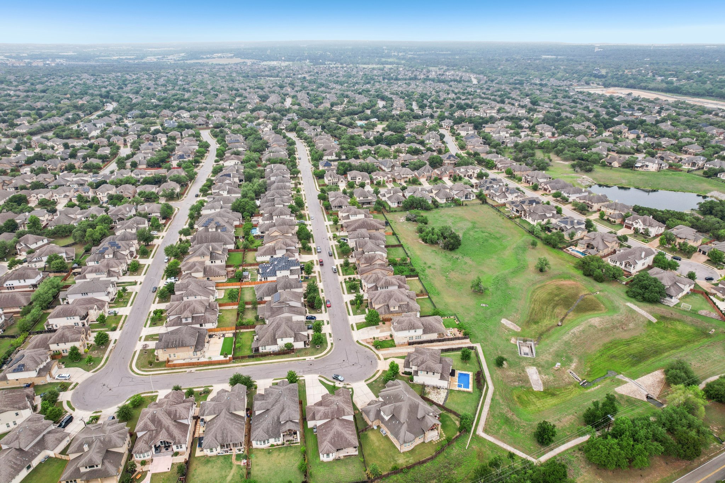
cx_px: 362
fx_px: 443
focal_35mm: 22
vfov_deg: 57.2
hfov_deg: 78.6
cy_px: 242
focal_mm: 8.4
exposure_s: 1/1000
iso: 100
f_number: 2.8
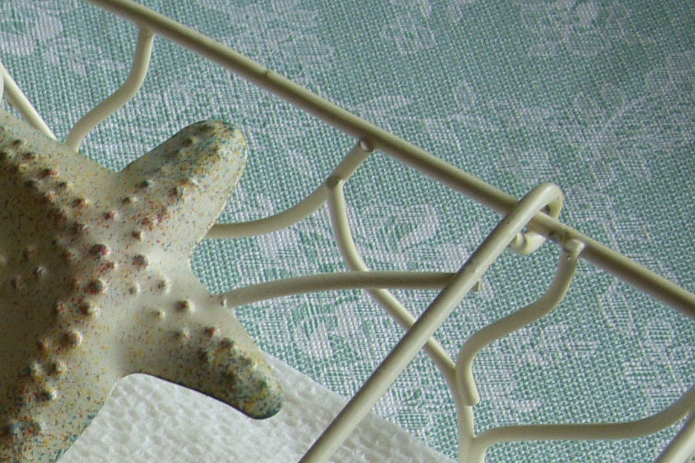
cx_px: -174
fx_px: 2162
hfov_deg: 17.3
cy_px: 619
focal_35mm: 112
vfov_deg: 11.9
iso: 100
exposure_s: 1/50
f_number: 3.3
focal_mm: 6.3
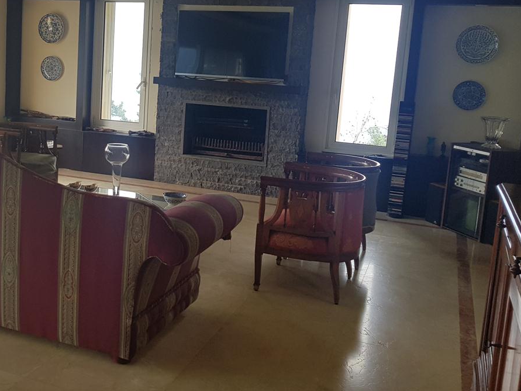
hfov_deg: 44.0
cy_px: 151
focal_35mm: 42
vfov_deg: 34.2
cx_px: 167
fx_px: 632
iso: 50
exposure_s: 1/100
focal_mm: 4.2
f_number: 1.7
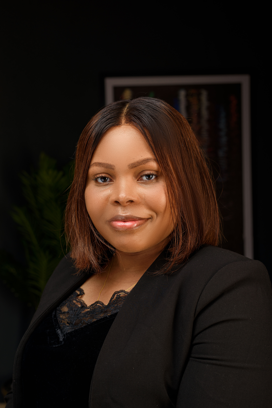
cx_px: 136
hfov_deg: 27.0
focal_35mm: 50
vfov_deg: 39.6
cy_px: 204
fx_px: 566
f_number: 5.6
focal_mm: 50
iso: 80
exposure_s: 1/200
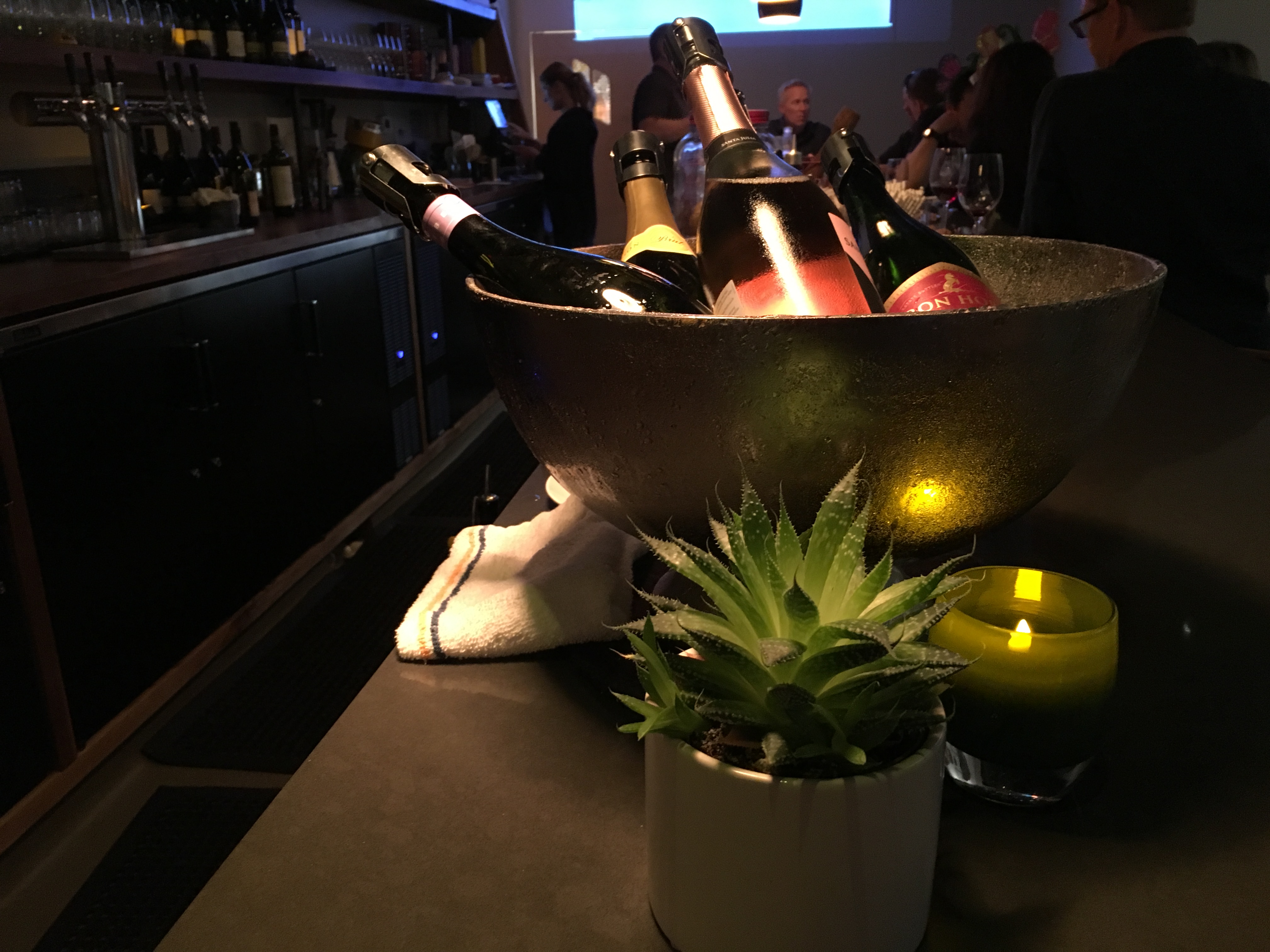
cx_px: 635
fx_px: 1064
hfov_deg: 61.7
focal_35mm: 29
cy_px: 476
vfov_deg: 48.2
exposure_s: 1/15
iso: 400
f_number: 2.2
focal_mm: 4.15
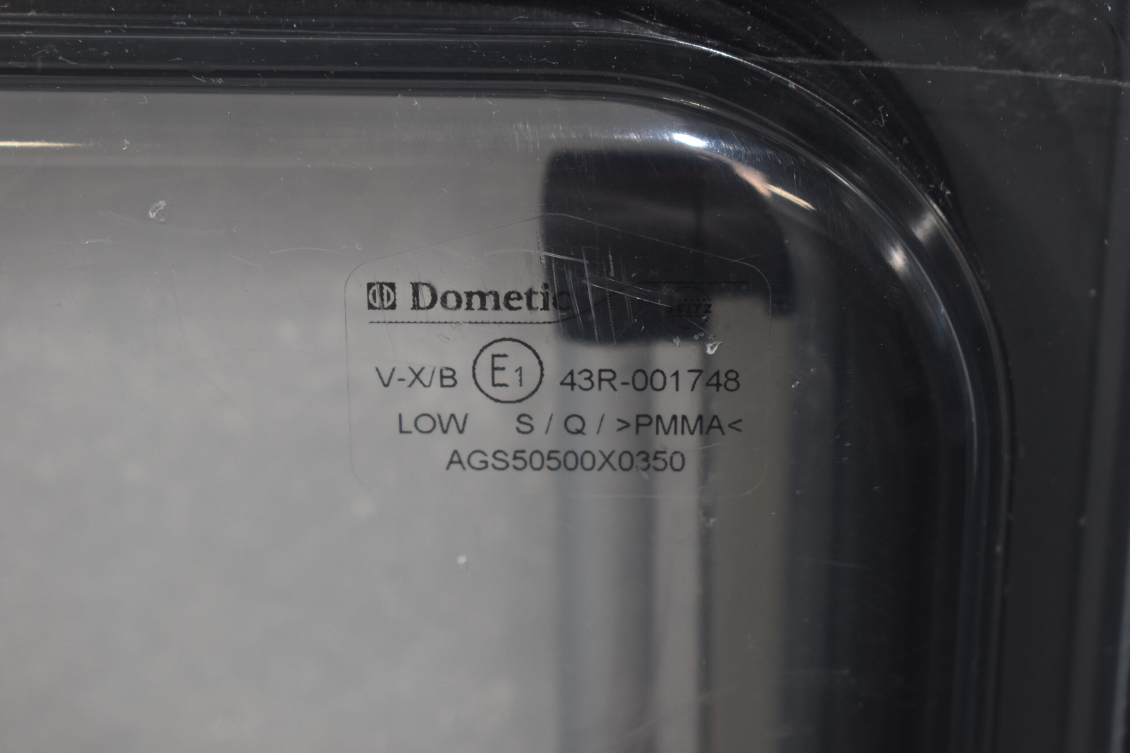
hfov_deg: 24.6
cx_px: 565
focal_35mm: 82
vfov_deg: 16.6
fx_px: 2590
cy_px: 376
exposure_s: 1/60
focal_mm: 55
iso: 450
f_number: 5.6
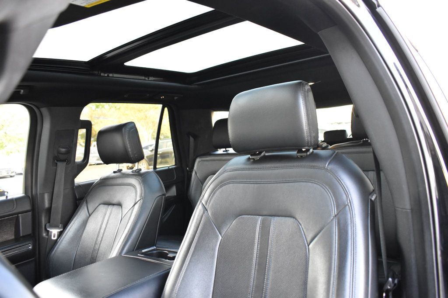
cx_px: 224
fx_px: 336
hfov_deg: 67.4
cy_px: 149
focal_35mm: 27
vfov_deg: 47.9
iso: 2200
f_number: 4
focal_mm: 18
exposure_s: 1/125
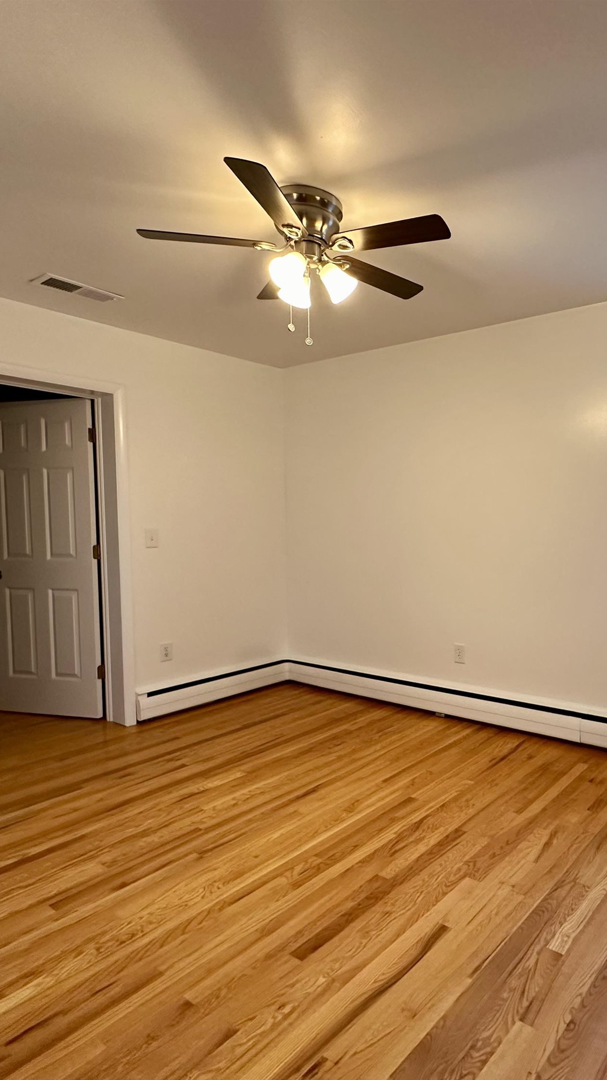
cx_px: 486
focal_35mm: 21
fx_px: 601
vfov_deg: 83.8
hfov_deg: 50.4
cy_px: 557
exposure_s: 1/120
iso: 250
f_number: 2.2
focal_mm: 2.22
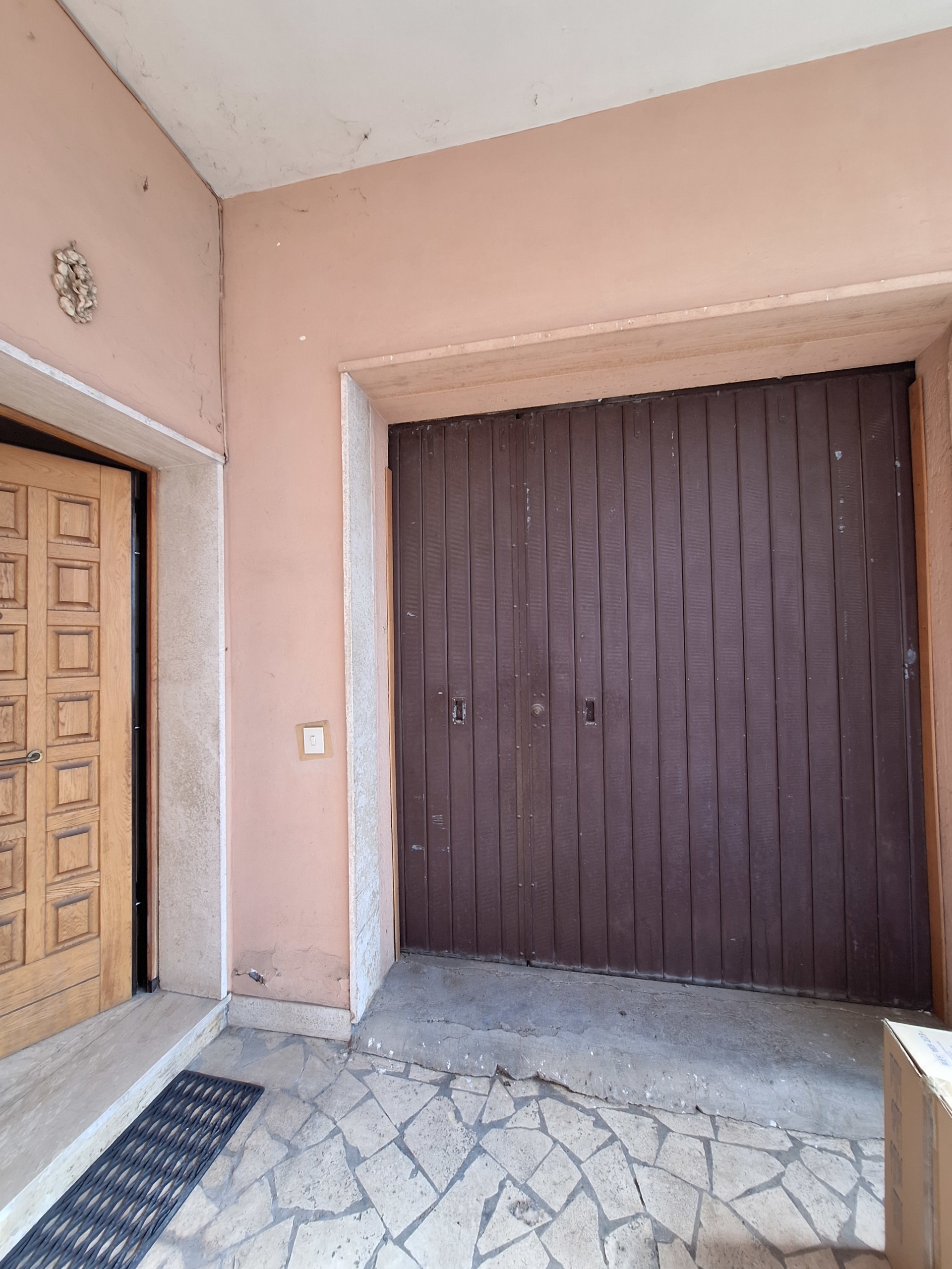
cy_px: 634
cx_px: 476
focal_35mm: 13
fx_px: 477
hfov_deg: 89.9
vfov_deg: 106.2
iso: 64
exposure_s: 1/100
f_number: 2.2
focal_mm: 1.74
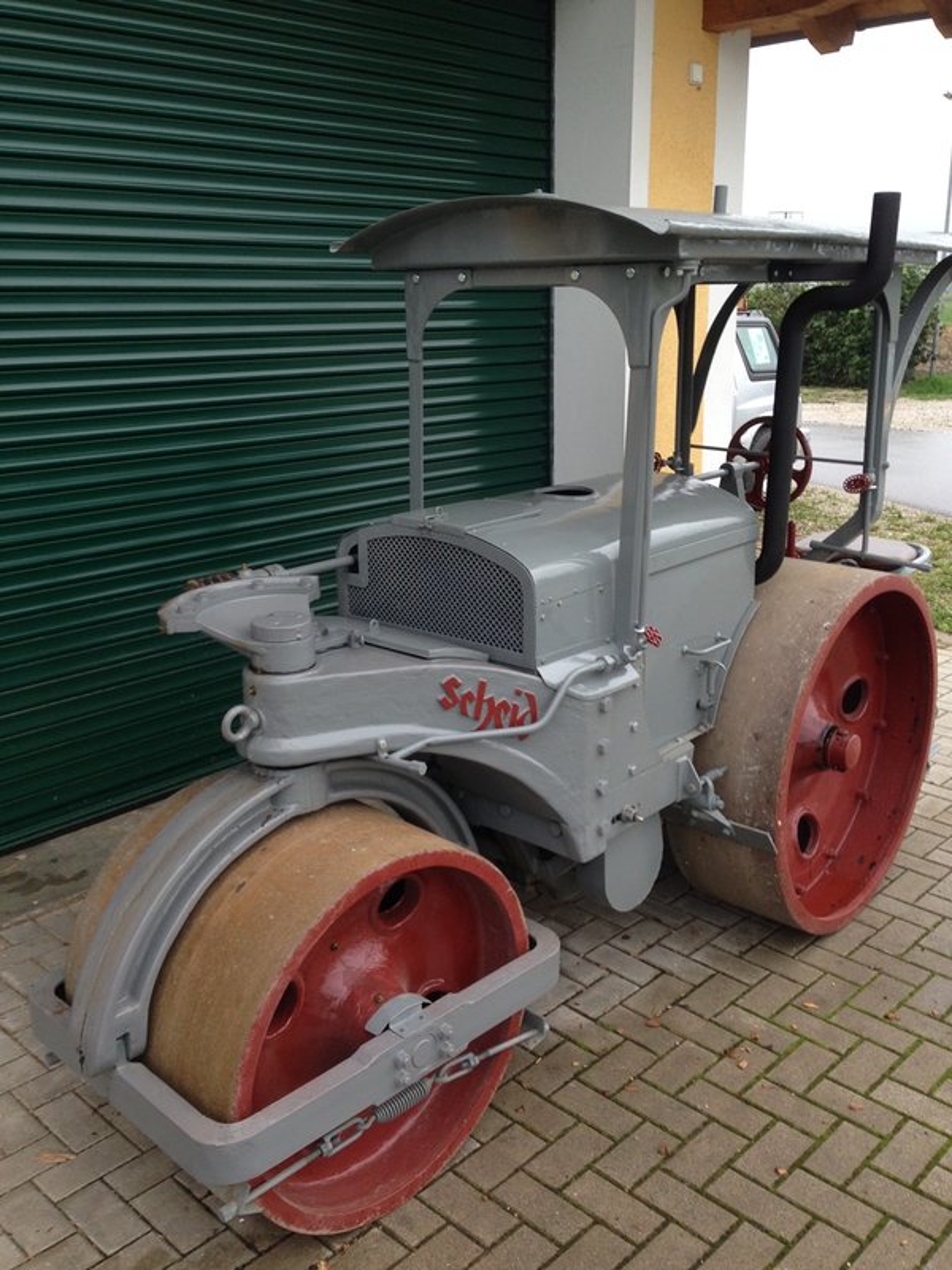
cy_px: 635
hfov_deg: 42.9
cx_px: 476
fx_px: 1210
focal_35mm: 33
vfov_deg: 55.4
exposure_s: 1/120
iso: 64
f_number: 2.4
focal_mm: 4.12
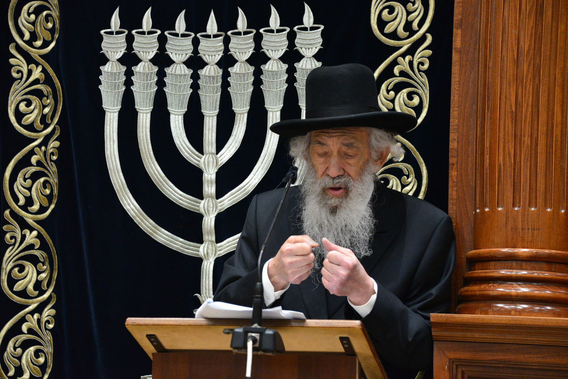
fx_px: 1657
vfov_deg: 13.0
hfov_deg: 19.5
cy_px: 190
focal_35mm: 105
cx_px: 284
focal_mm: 105
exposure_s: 1/125
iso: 3200
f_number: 5.6
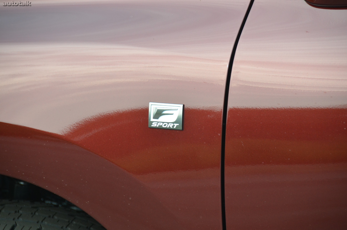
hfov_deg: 6.9
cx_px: 174
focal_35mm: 300
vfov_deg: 4.6
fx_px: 2886
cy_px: 115
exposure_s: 1/500
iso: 800
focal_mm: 200
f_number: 5.6
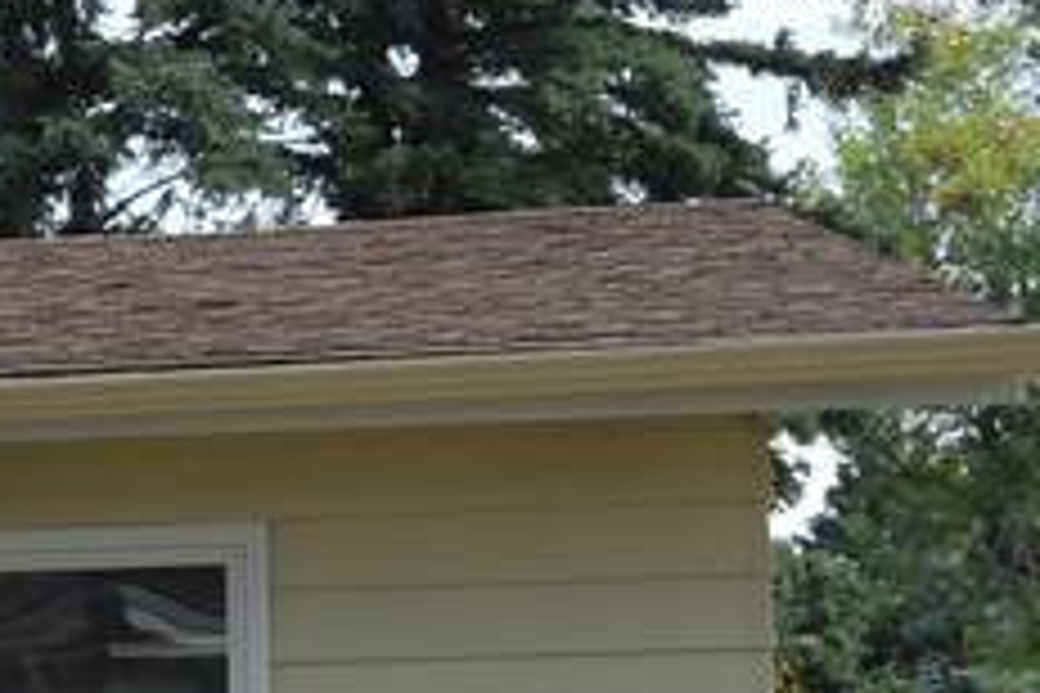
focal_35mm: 175
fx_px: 5049
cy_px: 1028
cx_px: -1769
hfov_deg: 9.8
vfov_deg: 7.7
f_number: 8
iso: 200
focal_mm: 21
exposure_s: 1/250
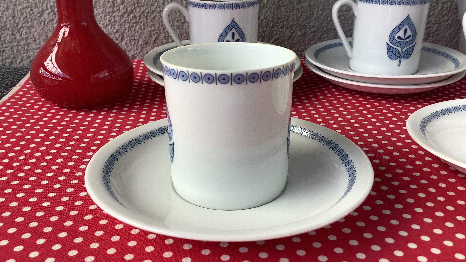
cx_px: 232
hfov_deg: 58.0
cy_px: 139
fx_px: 420
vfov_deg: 34.6
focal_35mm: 34
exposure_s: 1/120
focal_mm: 3.3
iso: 32
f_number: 2.4
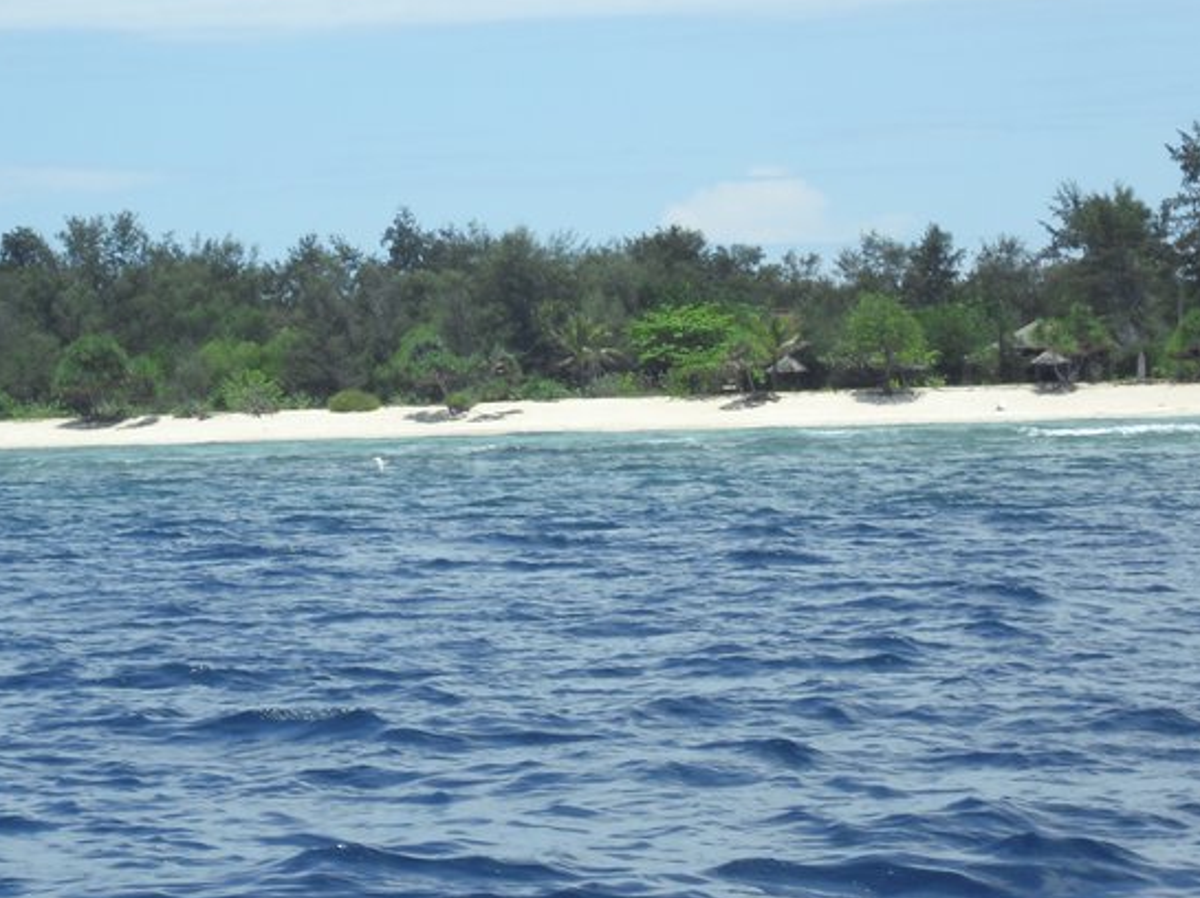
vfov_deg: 8.9
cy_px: 308
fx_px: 5751
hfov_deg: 11.9
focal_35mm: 166
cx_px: 471
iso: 100
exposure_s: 1/800
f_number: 5.2
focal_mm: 18.6
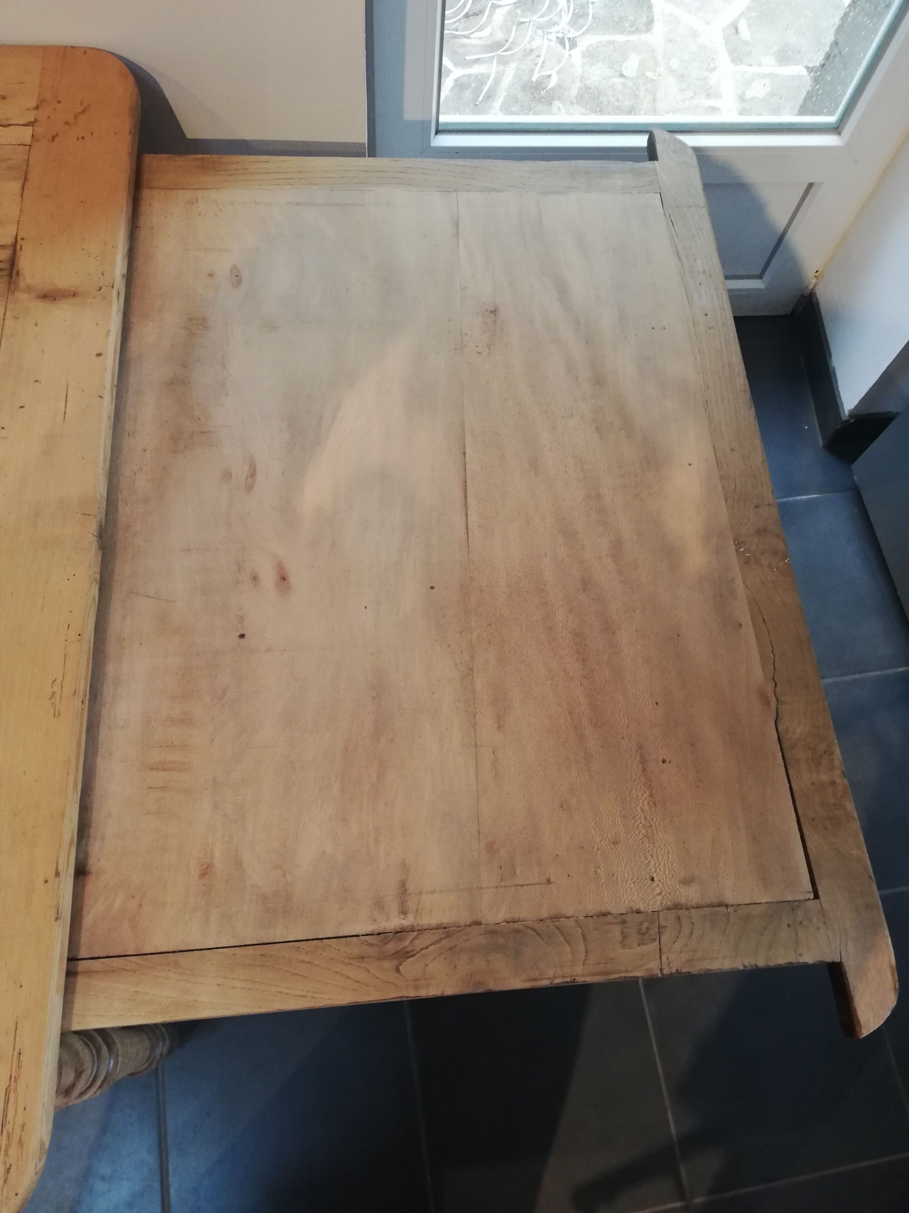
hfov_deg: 53.1
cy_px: 606
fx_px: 910
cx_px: 454
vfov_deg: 67.3
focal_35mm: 26
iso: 320
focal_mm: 3.81
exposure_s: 1/25
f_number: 2.2
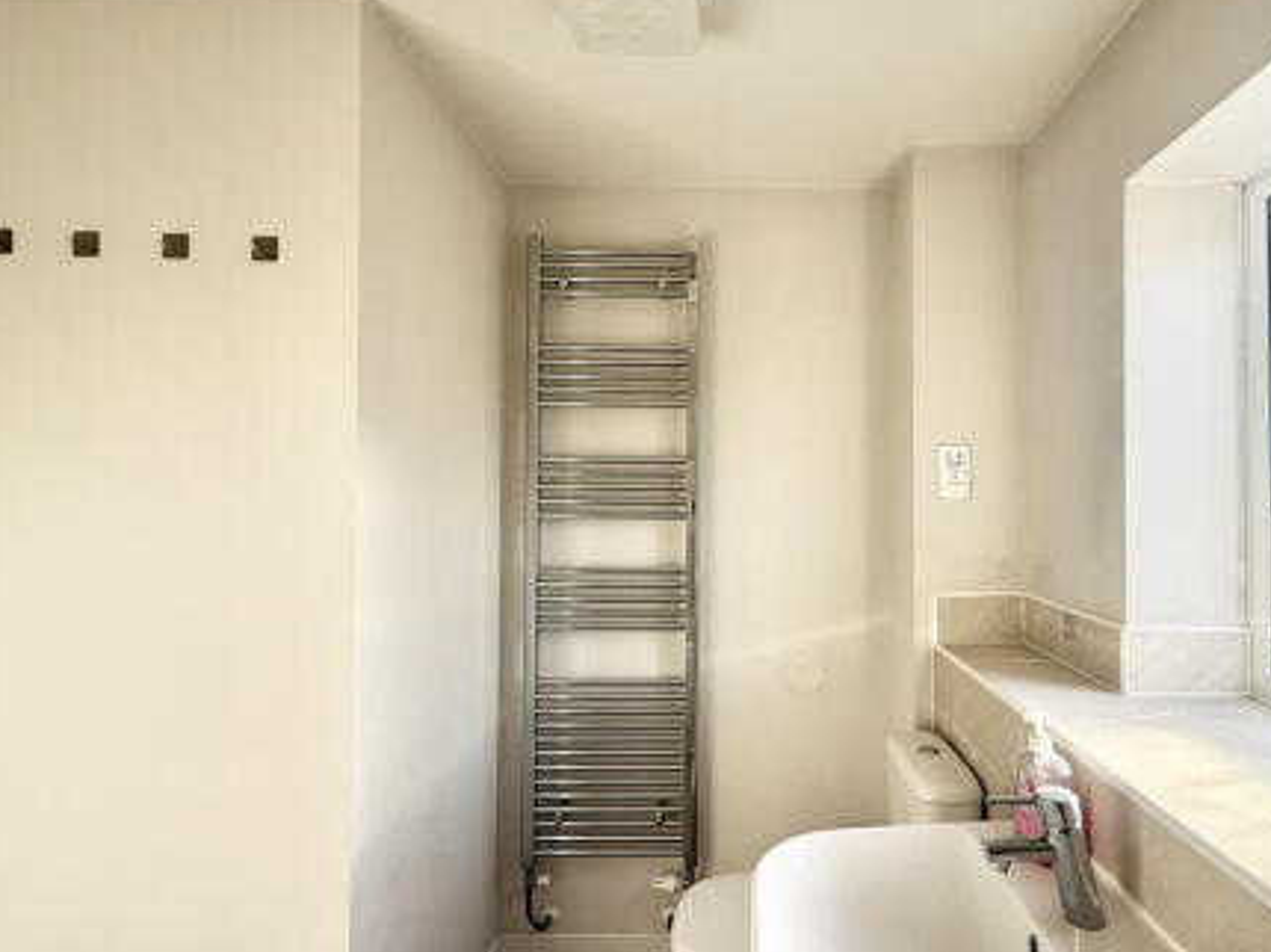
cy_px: 486
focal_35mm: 19
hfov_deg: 83.8
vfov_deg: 68.6
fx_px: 697
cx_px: 752
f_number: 2.2
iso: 50
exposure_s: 1/120
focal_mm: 2.22
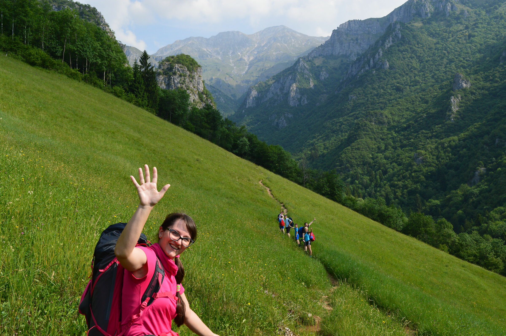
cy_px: 168
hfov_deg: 51.3
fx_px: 527
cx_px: 253
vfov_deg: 35.4
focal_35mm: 38
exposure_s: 1/400
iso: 400
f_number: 11
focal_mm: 25
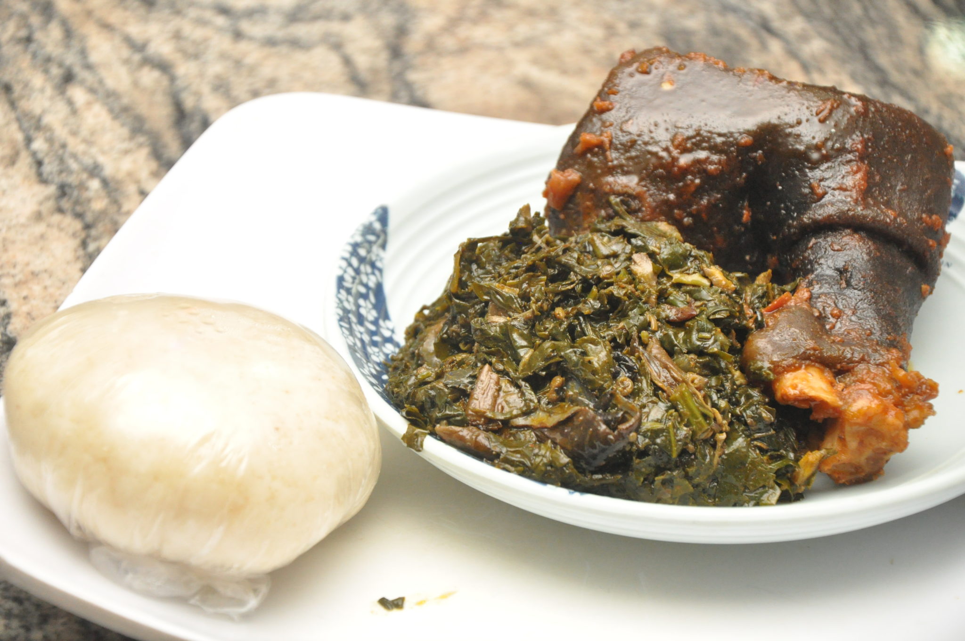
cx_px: 482
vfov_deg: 12.1
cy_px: 320
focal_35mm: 112
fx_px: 3012
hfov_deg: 18.2
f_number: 6.3
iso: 2500
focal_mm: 75
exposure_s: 1/250
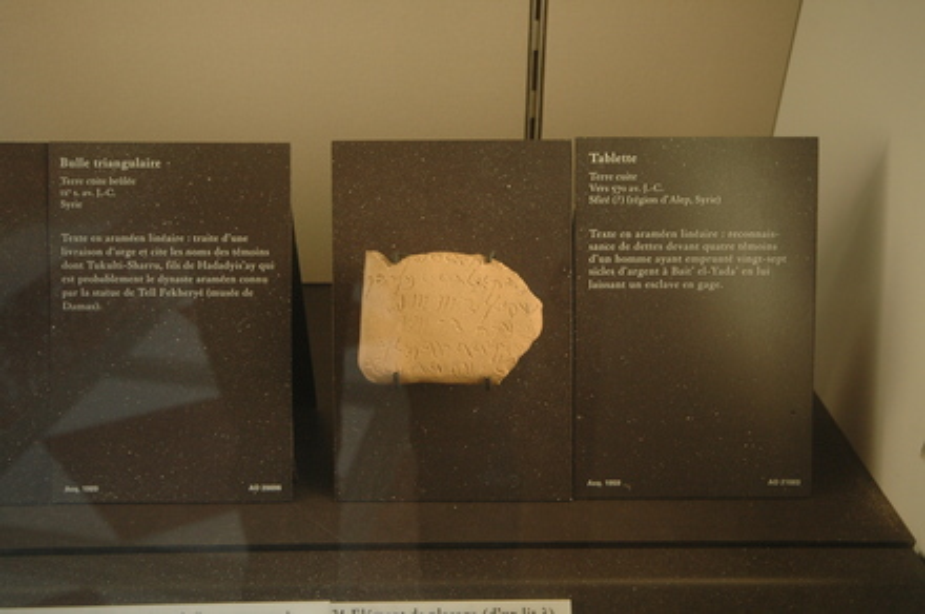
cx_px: 462
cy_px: 307
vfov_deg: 43.5
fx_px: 770
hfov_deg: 62.0
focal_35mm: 30
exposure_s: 1/15
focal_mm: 20
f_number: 5.6
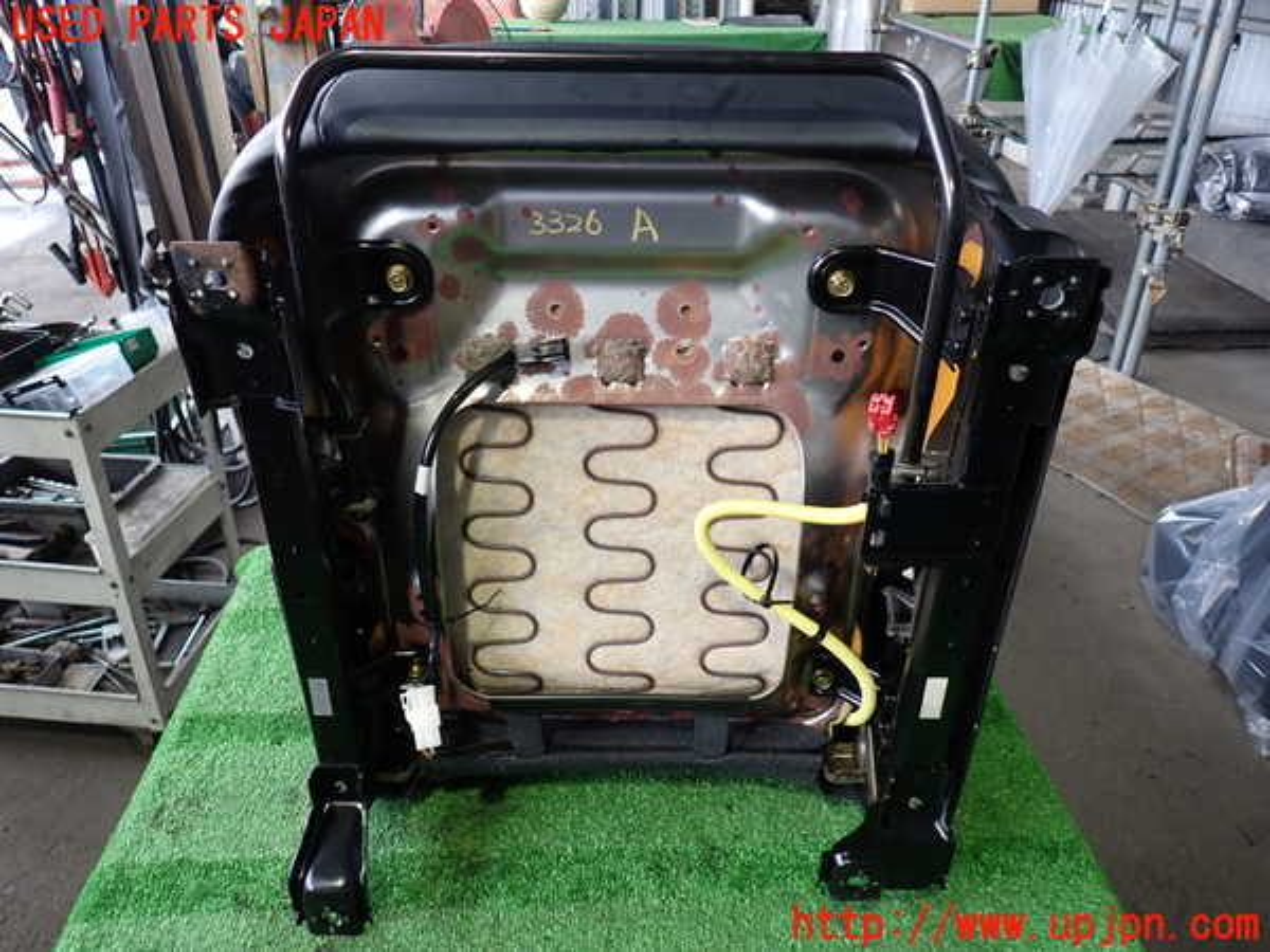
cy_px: 476
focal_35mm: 25
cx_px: 635
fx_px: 917
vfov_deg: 54.9
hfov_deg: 69.4
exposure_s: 1/40
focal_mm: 4.5
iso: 200
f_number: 2
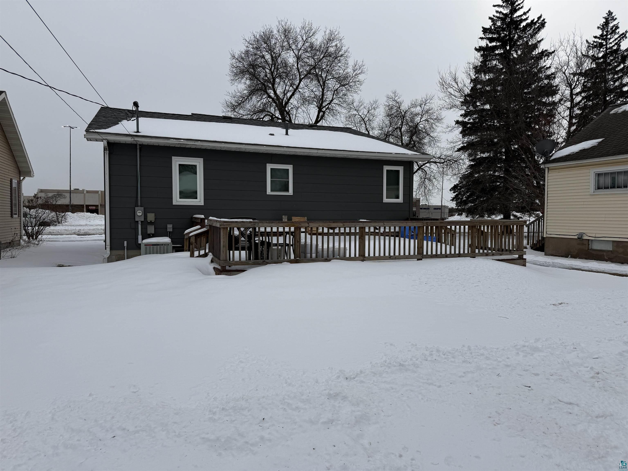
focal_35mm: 24
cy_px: 236
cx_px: 314
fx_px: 435
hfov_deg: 71.6
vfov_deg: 56.8
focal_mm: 6.76
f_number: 1.78
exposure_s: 1/7353
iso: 80
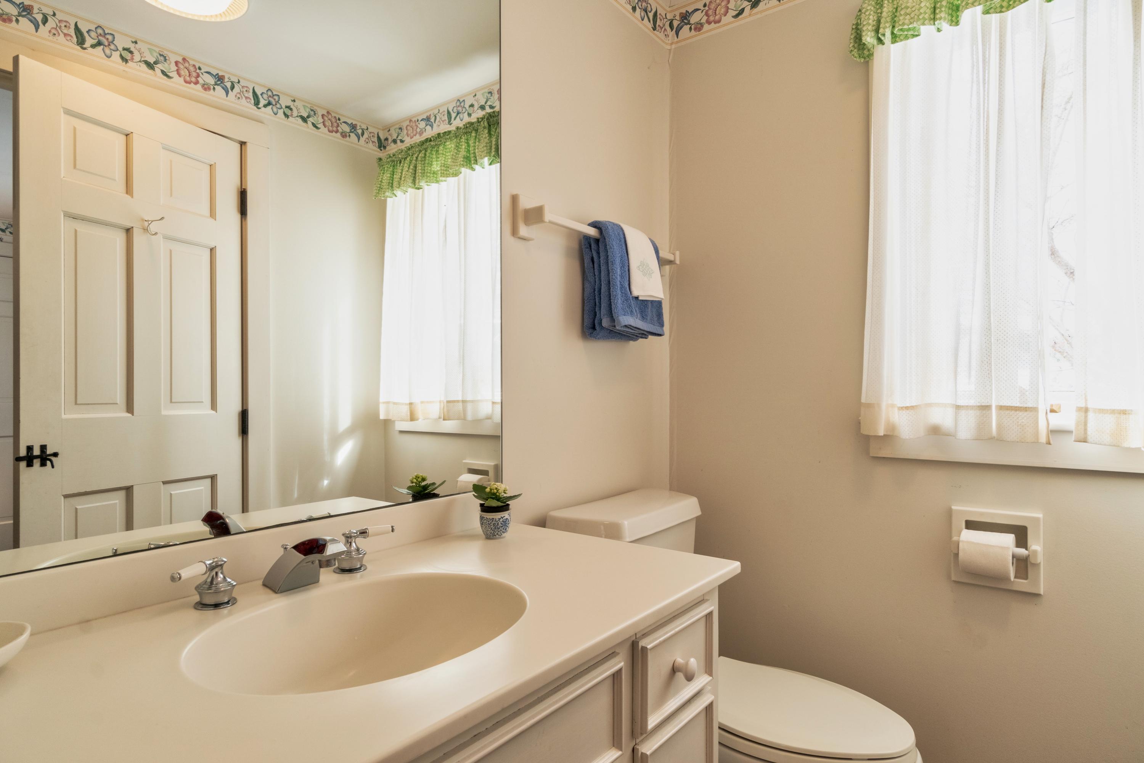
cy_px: 382
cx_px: 572
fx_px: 620
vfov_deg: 63.2
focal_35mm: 20
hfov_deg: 85.4
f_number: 10
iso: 320
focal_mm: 13
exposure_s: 1/160
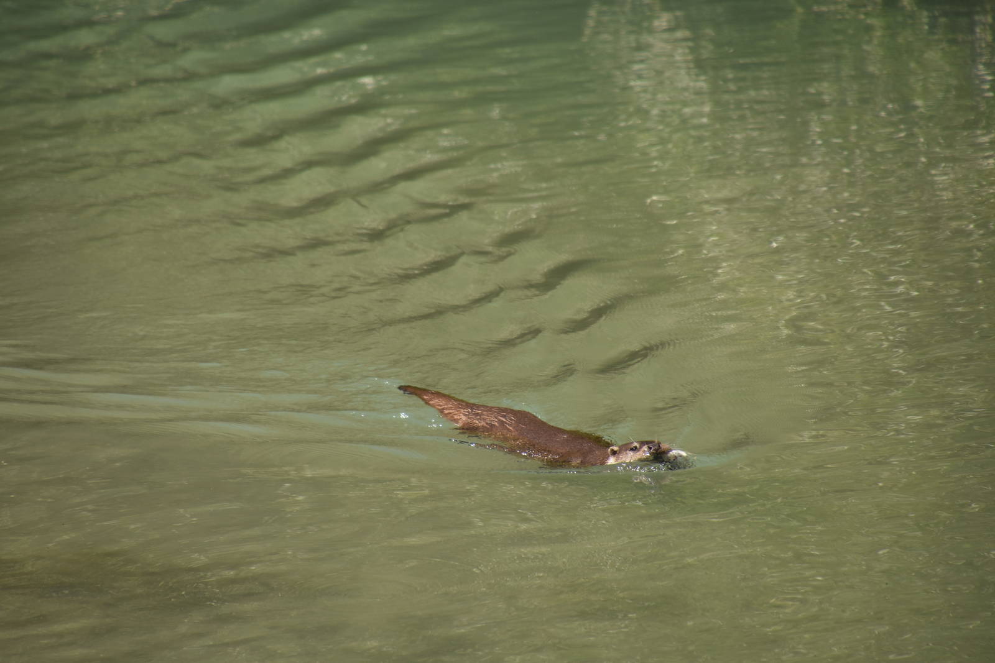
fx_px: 12438
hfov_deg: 4.6
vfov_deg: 3.1
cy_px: 332
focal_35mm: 450
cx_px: 498
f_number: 6.3
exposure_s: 1/1250
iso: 320
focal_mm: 300
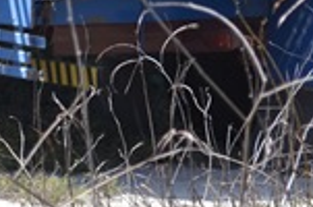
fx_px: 2655
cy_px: -26
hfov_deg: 6.6
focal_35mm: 306
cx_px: -284
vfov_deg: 4.5
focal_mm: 48
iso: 100
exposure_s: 1/160
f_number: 6.3
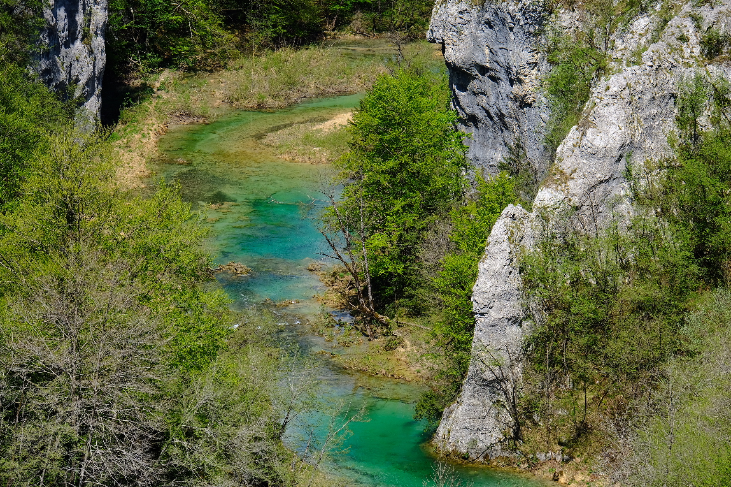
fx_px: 4101
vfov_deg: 6.8
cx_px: 366
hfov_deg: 10.2
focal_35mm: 202
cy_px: 244
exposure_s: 1/1000
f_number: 8
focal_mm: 134.5
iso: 500
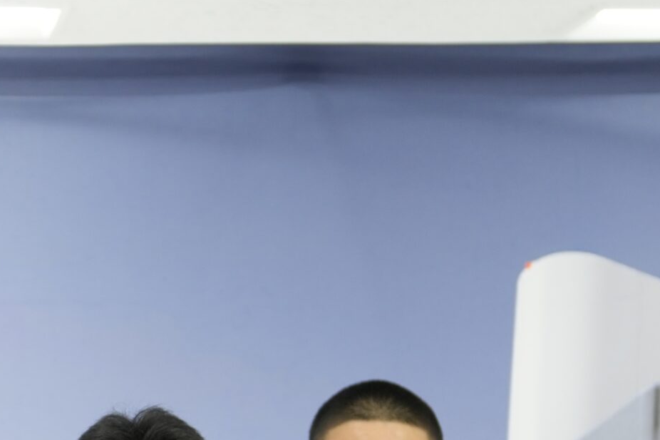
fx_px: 3959
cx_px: -54
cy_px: 502
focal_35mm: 216
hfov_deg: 9.4
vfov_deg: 6.3
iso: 200
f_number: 1.2
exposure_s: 1/320
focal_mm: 50
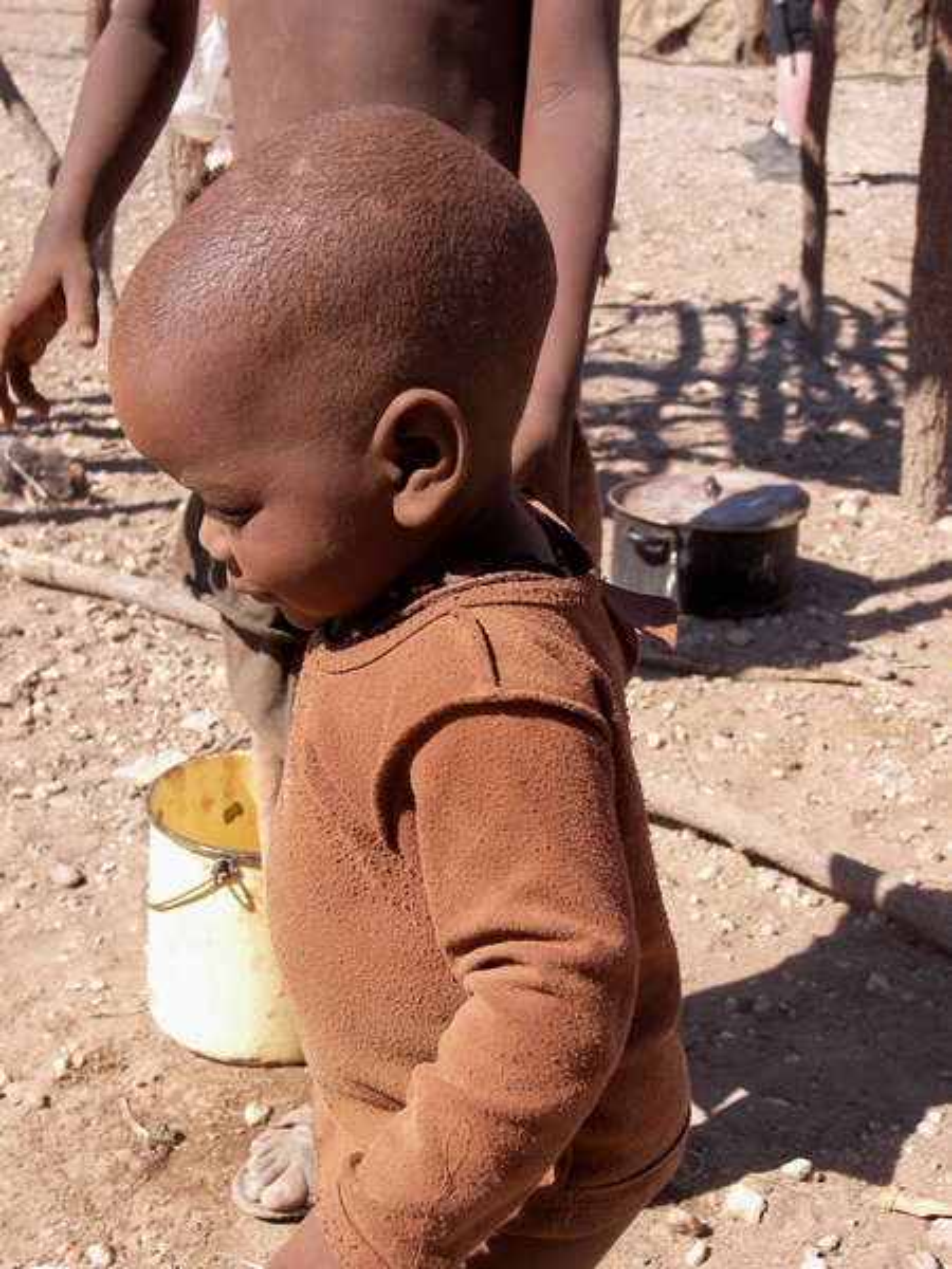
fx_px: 1870
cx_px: 476
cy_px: 634
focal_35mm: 51
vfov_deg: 37.5
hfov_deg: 28.6
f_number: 3.6
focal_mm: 10.7
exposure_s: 1/320
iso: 50
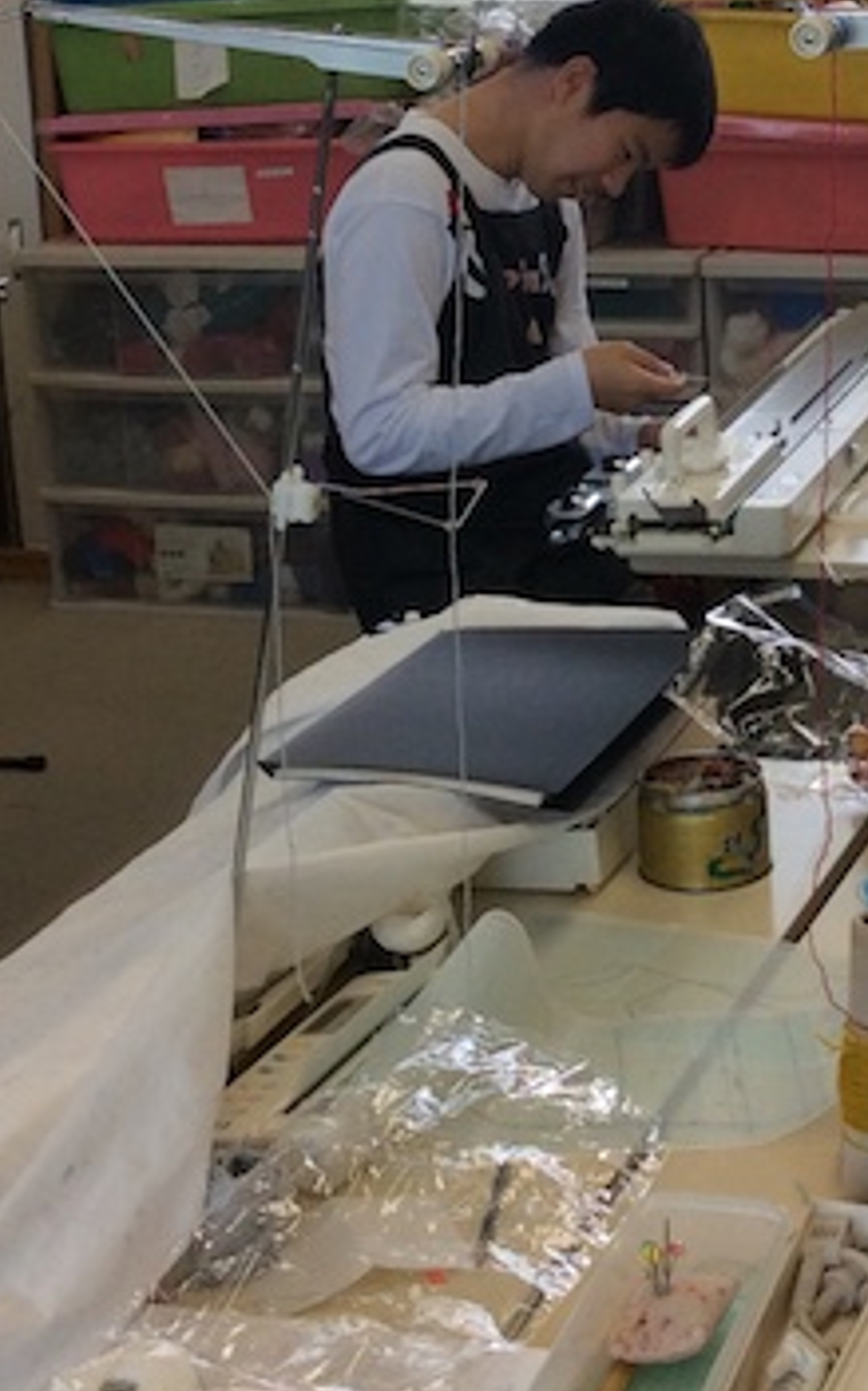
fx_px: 3032
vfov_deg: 25.4
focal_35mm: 80
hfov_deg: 16.1
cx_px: 745
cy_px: 283
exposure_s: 1/120
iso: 50
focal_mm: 3.3
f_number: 2.4
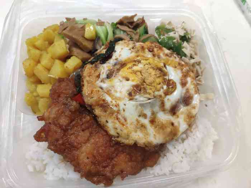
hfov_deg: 79.0
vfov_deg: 63.4
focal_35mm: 21
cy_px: 94
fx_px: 152
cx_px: 126
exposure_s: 1/100
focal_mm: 4.22
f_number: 1.8
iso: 568
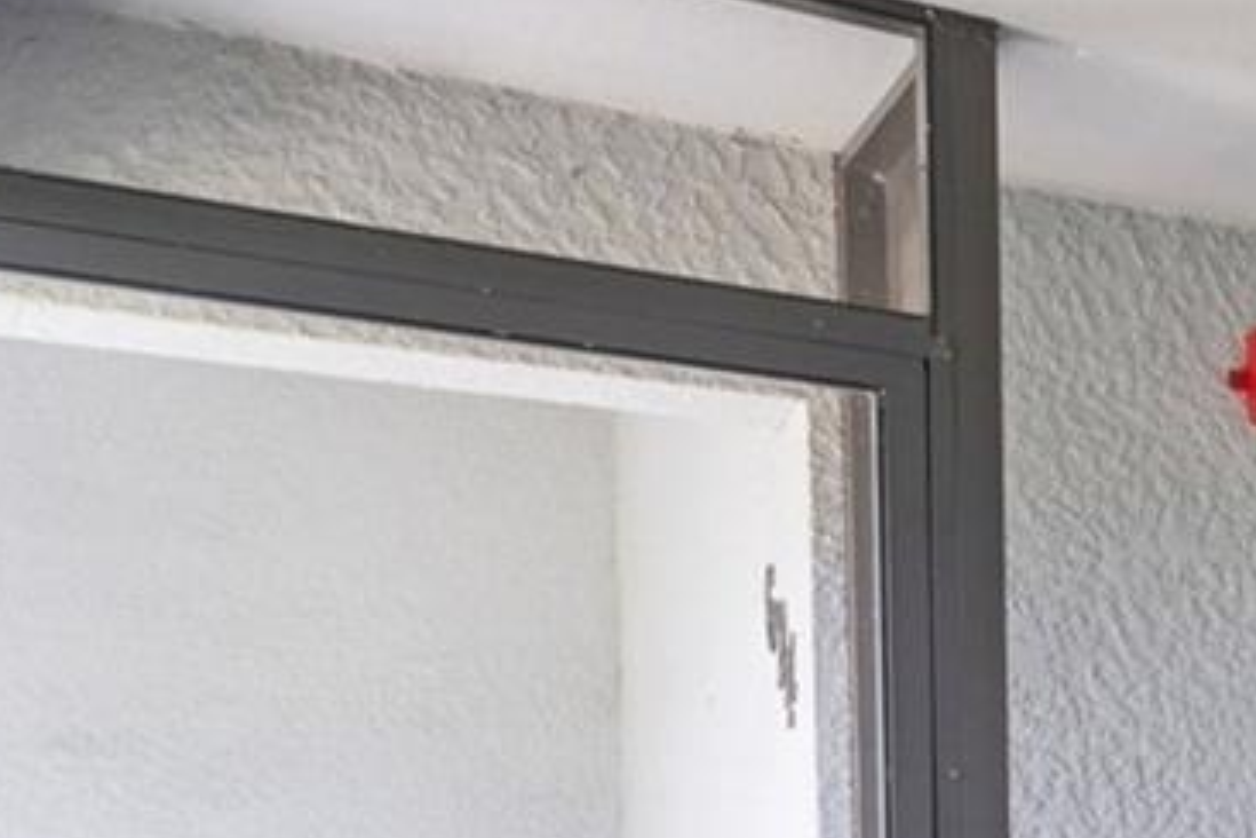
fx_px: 2442
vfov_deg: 18.4
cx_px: 2587
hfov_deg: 18.1
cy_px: 1020
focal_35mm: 70
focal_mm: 16
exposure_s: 1/15
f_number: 9
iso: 200
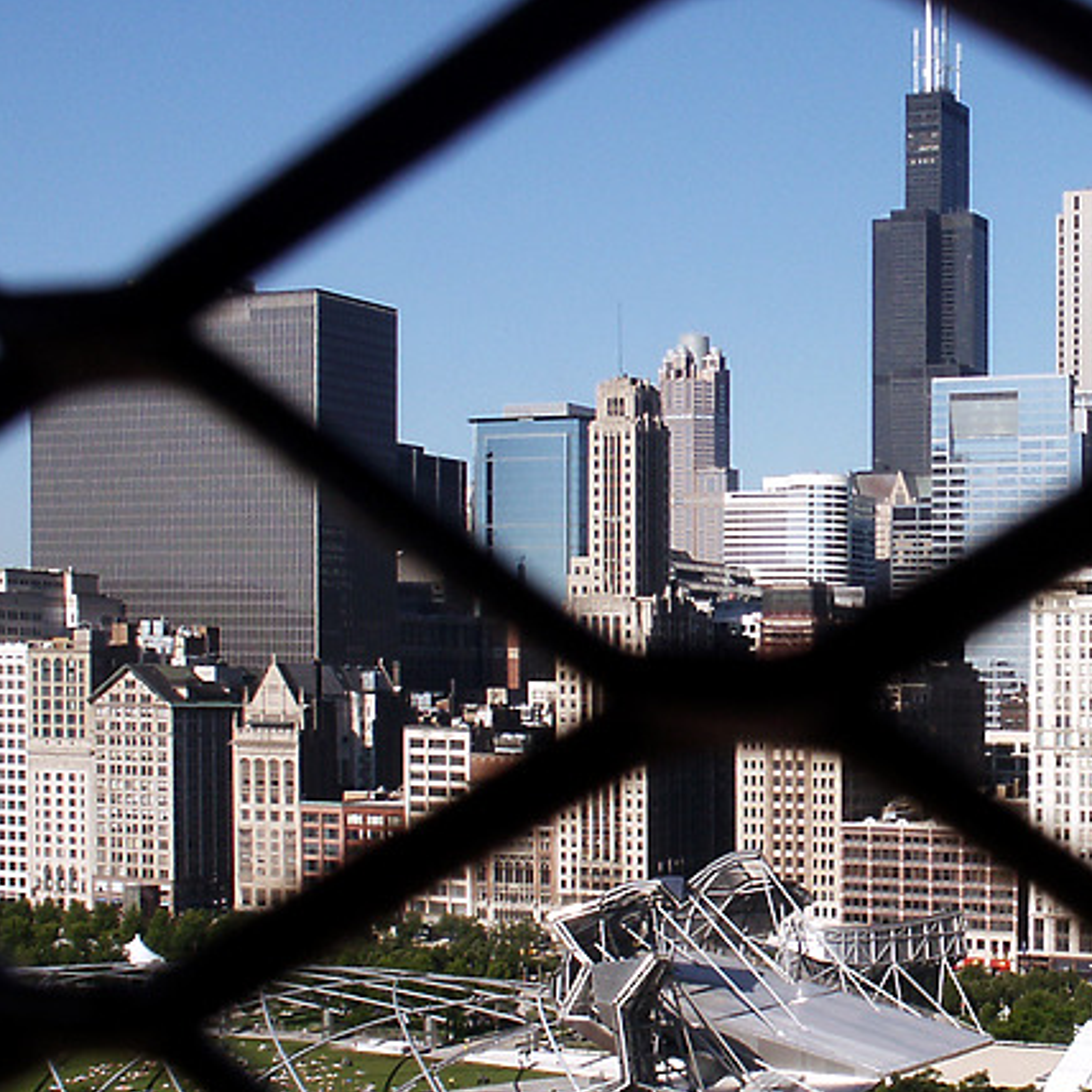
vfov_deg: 26.5
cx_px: 901
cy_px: 593
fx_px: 2320
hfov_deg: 25.9
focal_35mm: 65
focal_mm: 7.18
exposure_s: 1/350
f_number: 6.7
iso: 64
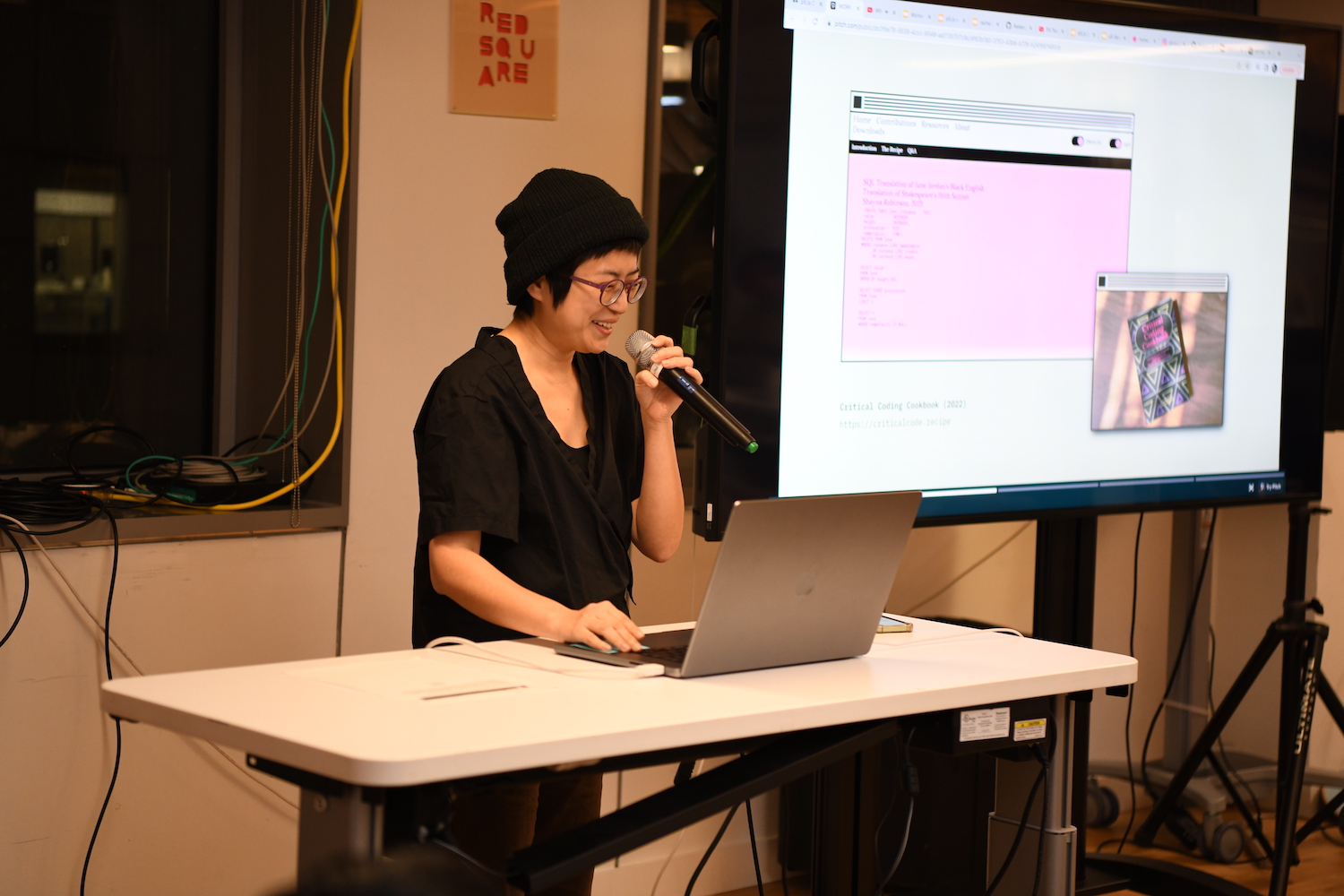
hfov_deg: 28.8
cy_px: 448
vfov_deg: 19.5
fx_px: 2613
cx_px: 672
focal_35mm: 70
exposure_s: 1/160
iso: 1250
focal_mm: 70
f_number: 2.8
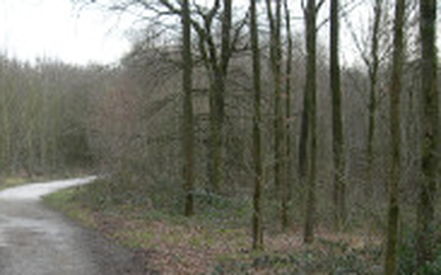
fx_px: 1057
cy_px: 227
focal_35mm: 88
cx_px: 101
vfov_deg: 14.7
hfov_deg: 23.3
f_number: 2.8
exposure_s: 1/87.3
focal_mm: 7.8
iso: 50
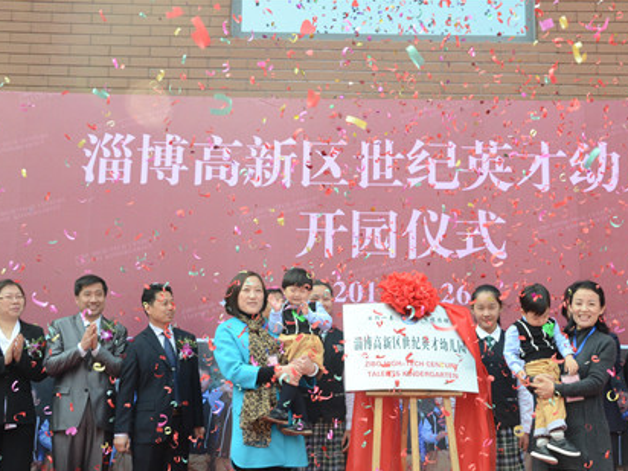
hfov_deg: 38.1
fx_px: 907
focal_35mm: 50
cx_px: 349
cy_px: 274
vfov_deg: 29.1
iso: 1000
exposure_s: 1/250
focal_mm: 26
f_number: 8
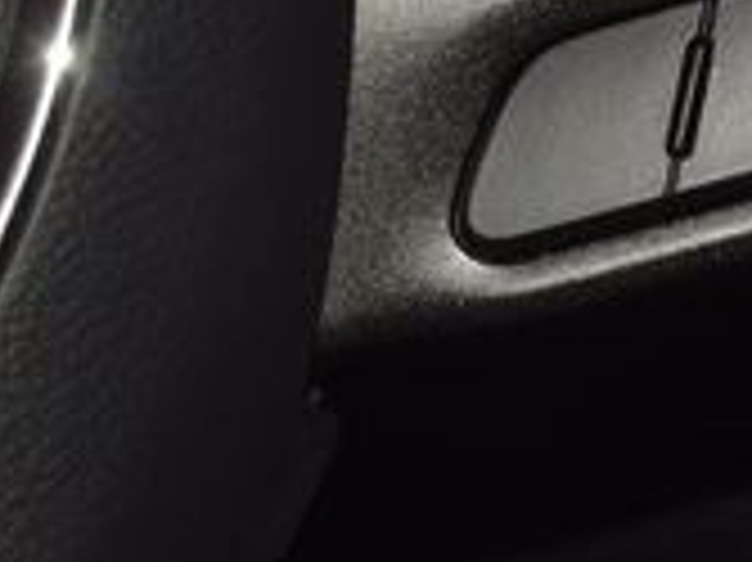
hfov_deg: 5.1
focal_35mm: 387
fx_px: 8401
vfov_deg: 3.8
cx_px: 698
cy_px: -389
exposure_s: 1/125
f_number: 8
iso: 100
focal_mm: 70
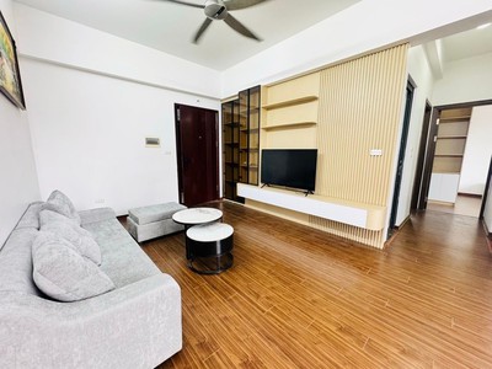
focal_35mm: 14
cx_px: 246
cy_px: 184
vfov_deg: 85.7
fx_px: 199
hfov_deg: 102.1
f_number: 2.2
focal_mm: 2.22
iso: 250
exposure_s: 1/100
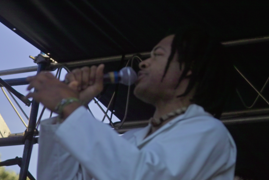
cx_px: 109
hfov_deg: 9.6
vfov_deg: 6.4
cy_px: 106
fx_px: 1599
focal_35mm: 214
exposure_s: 1/350
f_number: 5.6
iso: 200
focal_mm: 105
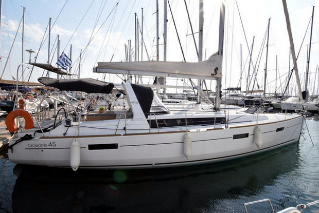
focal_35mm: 16
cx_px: 160
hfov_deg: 94.9
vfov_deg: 72.2
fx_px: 146
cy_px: 106
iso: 1600
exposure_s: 1/800
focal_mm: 11
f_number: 14
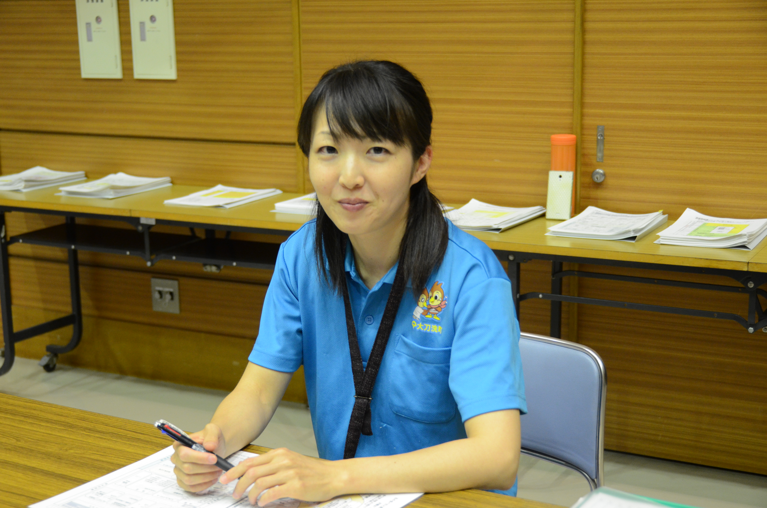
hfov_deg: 35.1
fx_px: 1212
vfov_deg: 23.7
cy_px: 254
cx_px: 384
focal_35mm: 57
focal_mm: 38
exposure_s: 1/50
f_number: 4.2
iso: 1250
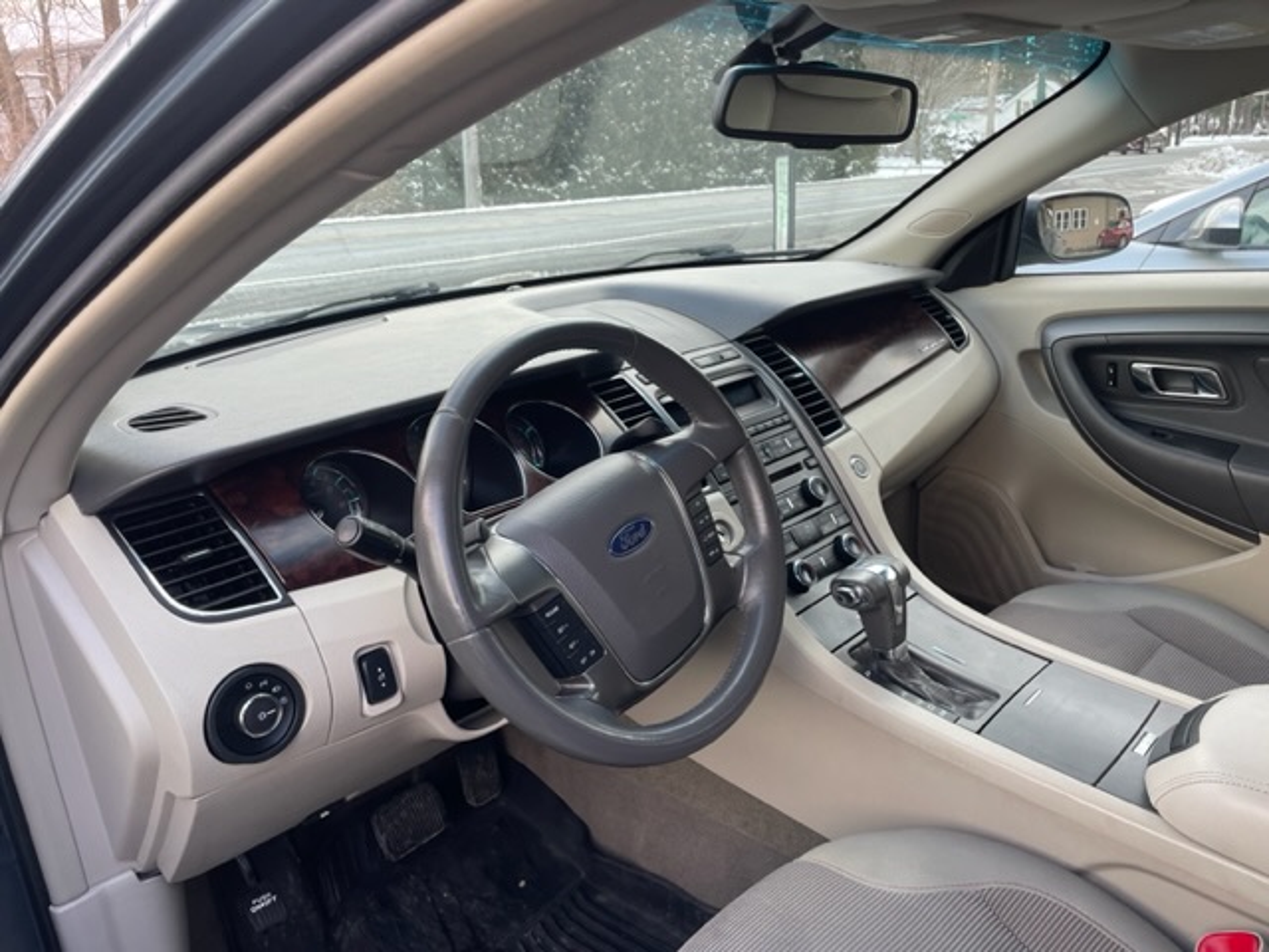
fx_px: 953
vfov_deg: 53.1
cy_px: 476
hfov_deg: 67.3
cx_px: 634
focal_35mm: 26
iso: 32
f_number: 1.6
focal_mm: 4.2
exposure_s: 1/121
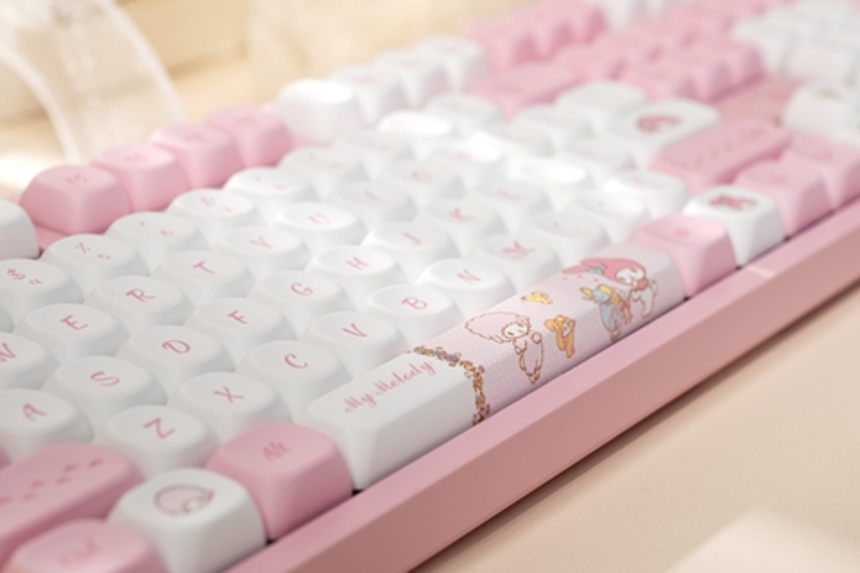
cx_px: 430
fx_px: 2508
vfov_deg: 13.0
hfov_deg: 19.5
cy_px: 286
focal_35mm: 105
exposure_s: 1/160
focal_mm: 70
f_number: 8
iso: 640
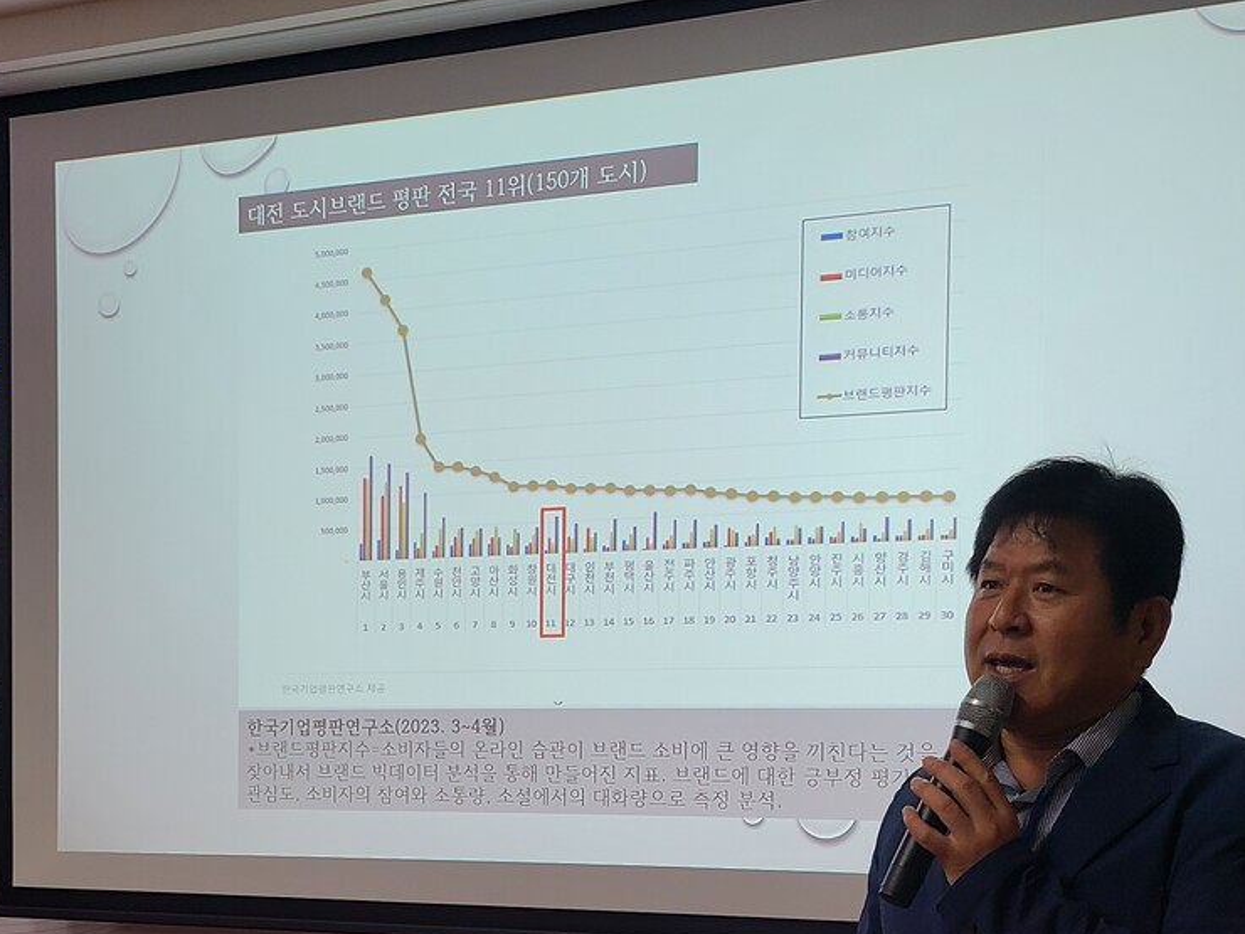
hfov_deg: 42.1
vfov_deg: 31.2
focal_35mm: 45
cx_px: 634
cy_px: 781
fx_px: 1618
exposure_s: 1/120
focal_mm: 5.4
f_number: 1.8
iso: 64
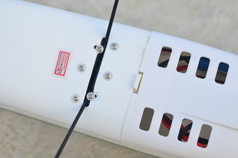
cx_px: 119
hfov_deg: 17.1
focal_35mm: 120
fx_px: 791
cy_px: 79
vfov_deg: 11.4
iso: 100
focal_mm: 80
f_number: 5.6
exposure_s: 1/60
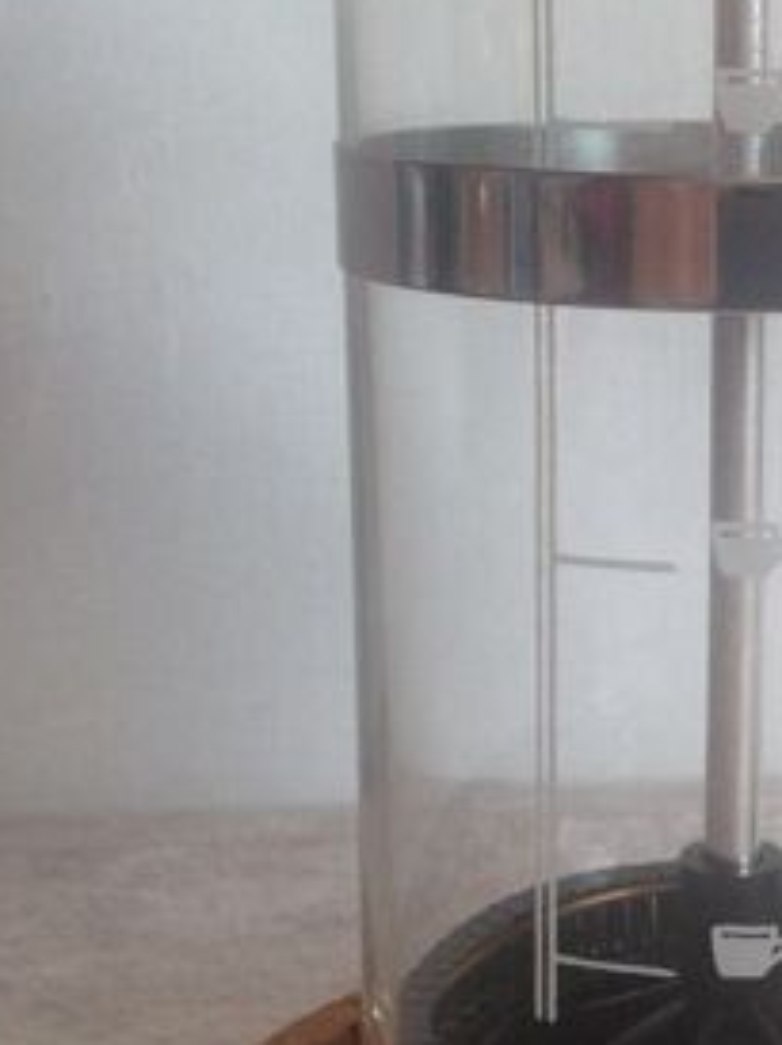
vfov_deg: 23.9
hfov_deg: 17.6
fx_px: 2474
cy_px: 513
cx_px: 759
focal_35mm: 82
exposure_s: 1/120
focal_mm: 4.28
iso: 80
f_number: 2.4
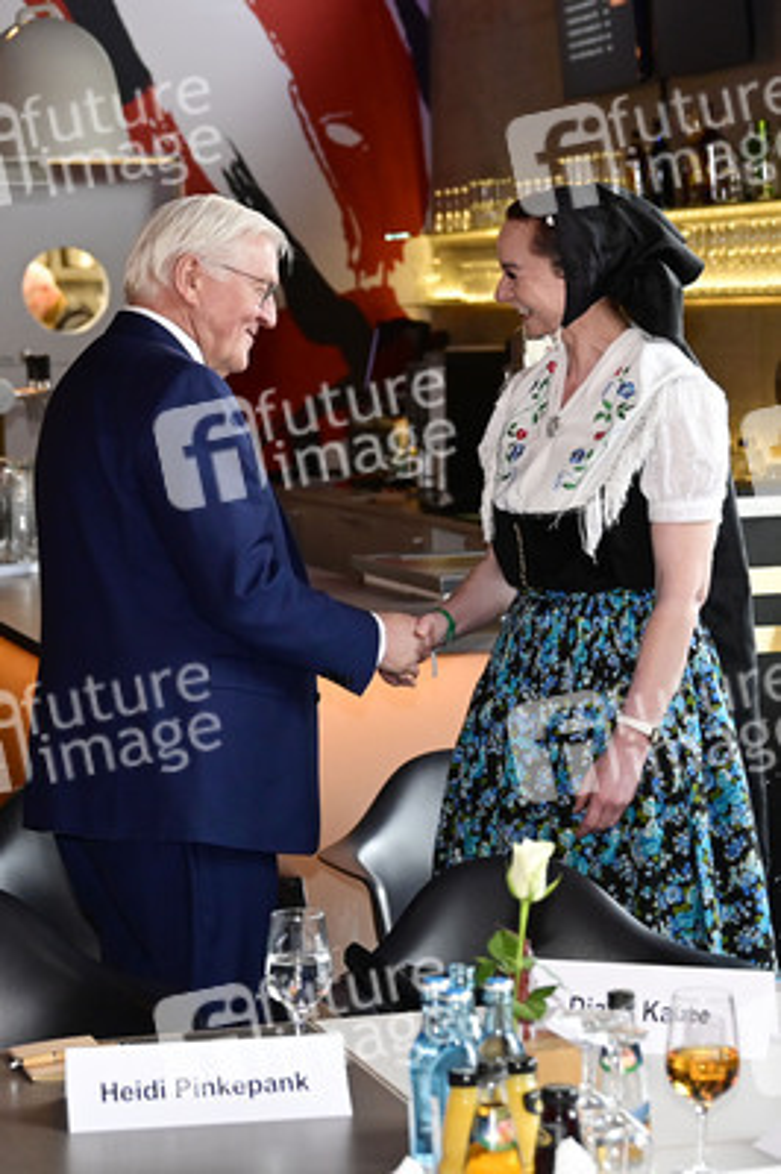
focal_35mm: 47
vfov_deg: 41.9
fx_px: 1532
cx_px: 390
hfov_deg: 28.6
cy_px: 587
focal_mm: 47
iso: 2500
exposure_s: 1/200
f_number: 3.5
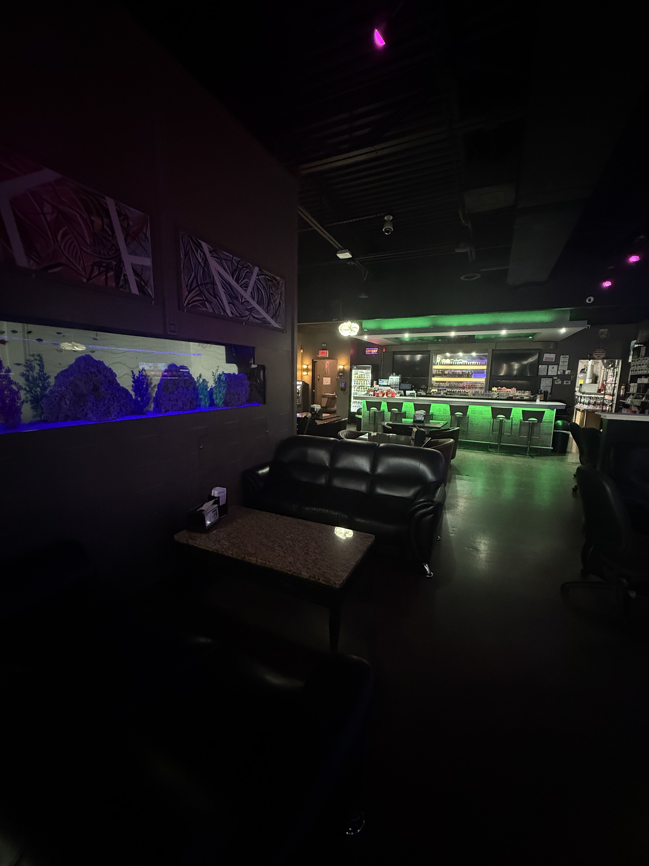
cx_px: 324
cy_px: 433
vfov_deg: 102.1
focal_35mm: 14
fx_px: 350
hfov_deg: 85.7
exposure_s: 1/60
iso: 1000
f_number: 2.2
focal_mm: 2.22
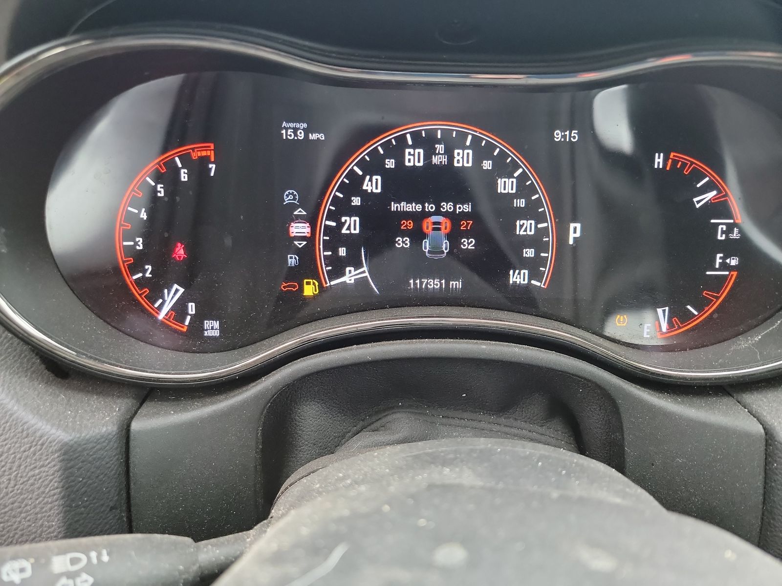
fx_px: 542
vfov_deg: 56.8
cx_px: 391
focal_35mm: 24
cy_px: 293
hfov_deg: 71.6
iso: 1051
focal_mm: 6.7
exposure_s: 1/59
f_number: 1.8
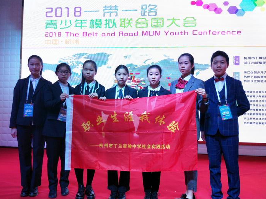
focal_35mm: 29
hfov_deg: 61.7
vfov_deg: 48.2
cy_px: 99
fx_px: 223
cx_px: 130
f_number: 2
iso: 166
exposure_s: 1/100
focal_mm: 4.26
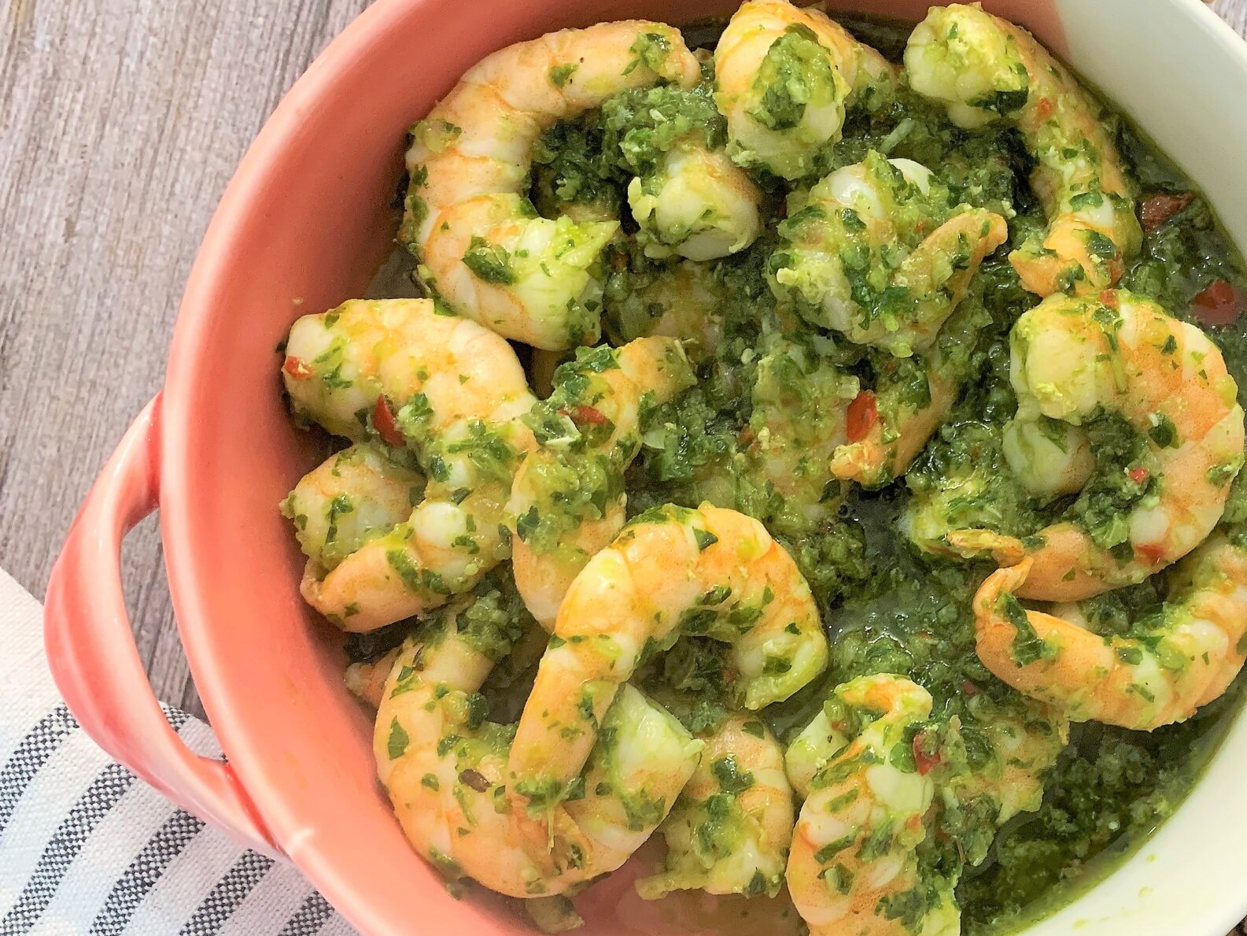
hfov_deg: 43.8
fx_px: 1513
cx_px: 887
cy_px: 562
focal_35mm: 42
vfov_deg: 34.2
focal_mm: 4.25
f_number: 1.8
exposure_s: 1/50
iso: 250
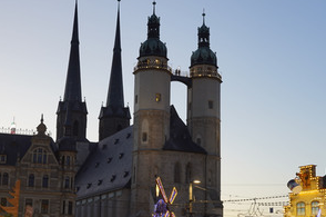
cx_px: 168
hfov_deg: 30.6
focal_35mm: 66
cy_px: 126
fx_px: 597
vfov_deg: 20.5
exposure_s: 1/25
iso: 640
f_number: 7.1
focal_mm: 43
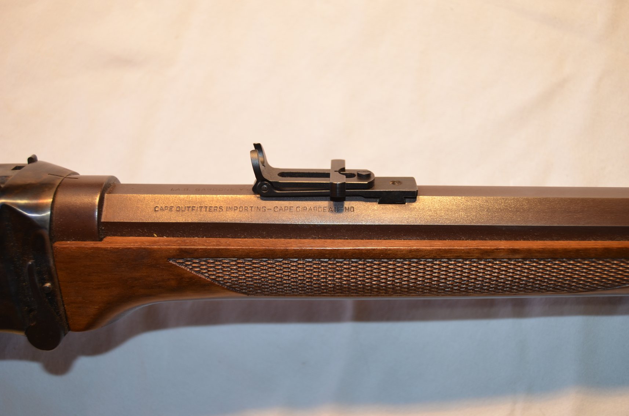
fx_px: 680
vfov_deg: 34.1
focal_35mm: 39
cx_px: 314
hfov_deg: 49.6
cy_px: 208
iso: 220
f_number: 4
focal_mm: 26
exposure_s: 1/125
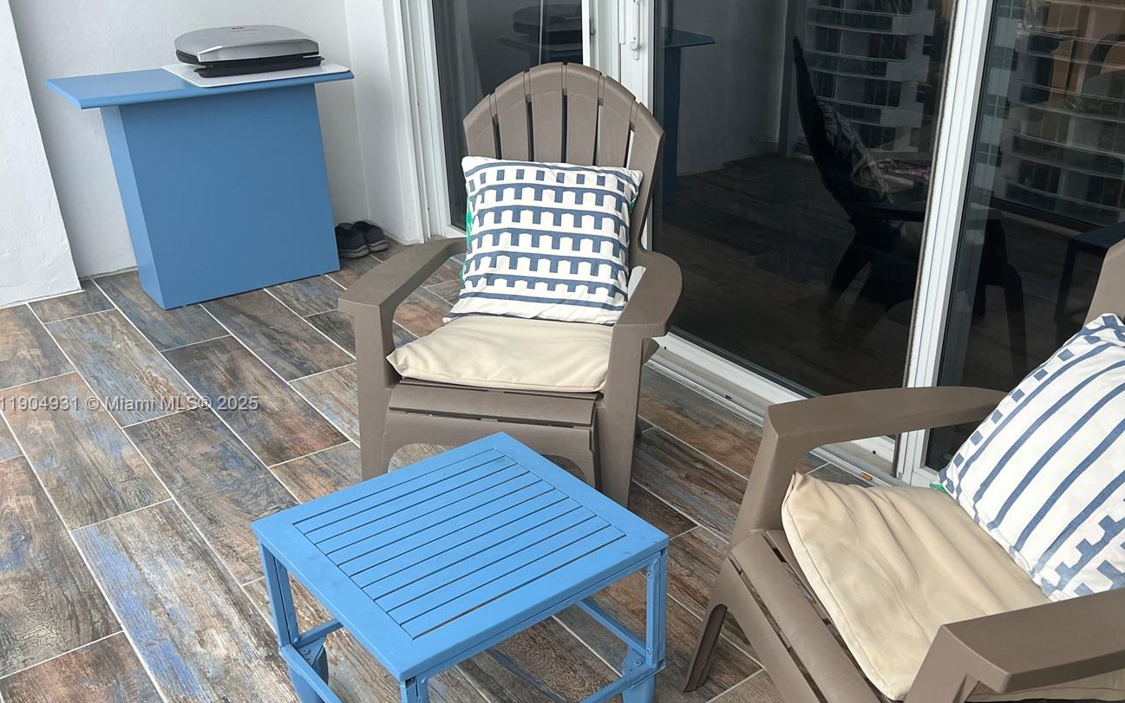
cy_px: 405
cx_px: 675
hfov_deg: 56.3
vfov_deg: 37.2
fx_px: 1043
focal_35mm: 34
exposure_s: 1/120
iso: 64
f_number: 1.5
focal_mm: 5.7
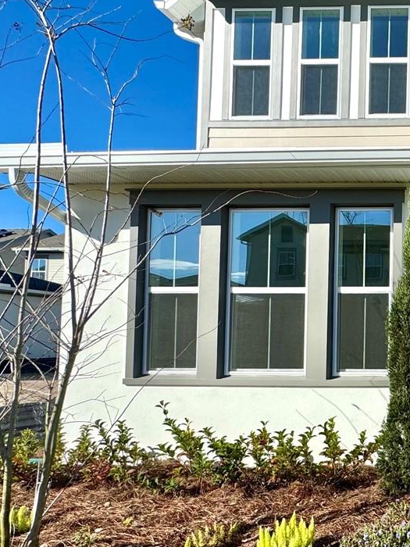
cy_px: 322
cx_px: 521
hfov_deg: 33.5
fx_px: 505
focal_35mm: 32
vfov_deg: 56.5
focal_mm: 2.22
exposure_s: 1/2273
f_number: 2.2
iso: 50
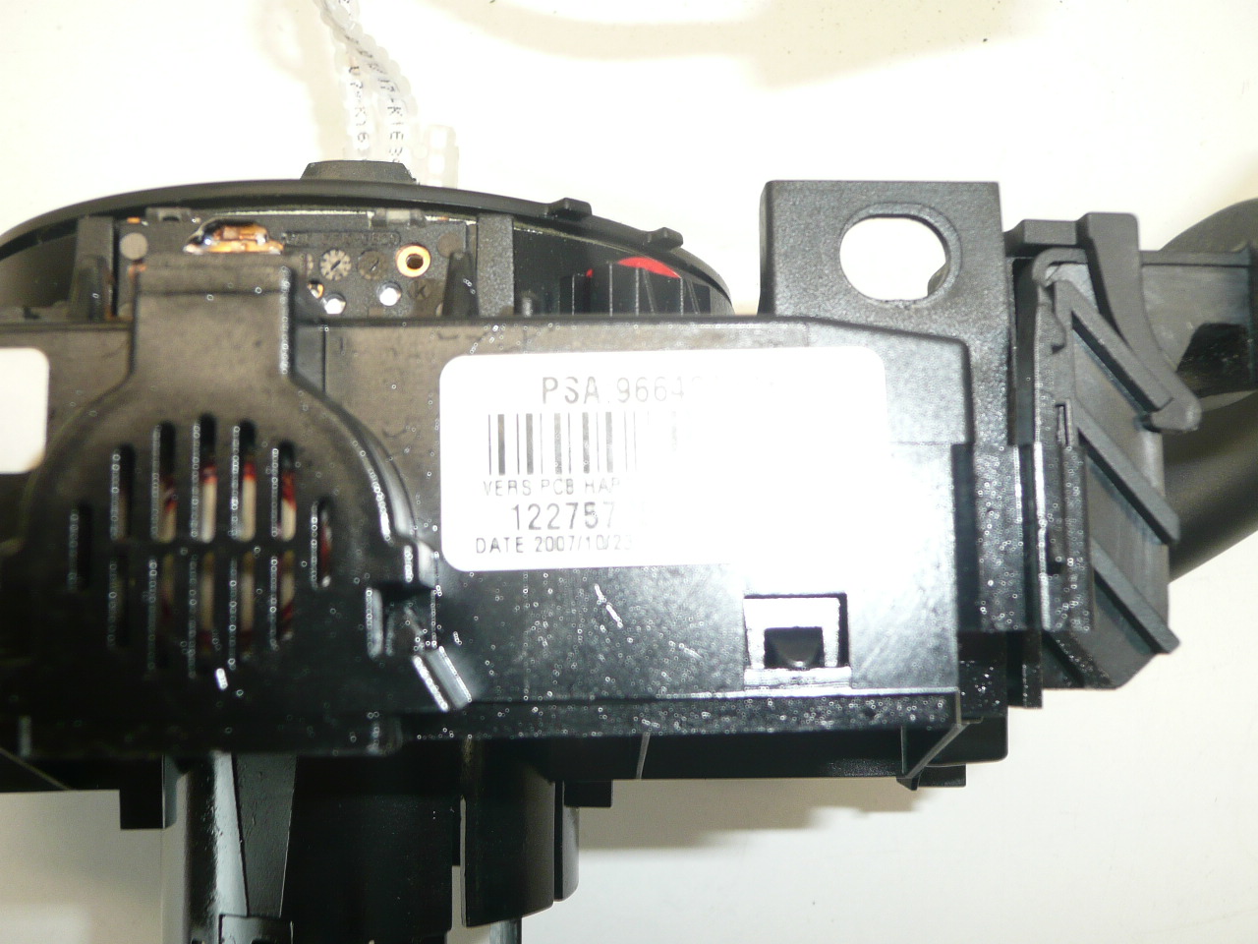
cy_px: 472
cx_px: 629
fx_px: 1163
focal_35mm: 32
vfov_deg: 44.2
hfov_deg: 56.8
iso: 100
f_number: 3.3
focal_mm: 4.6
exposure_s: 1/50
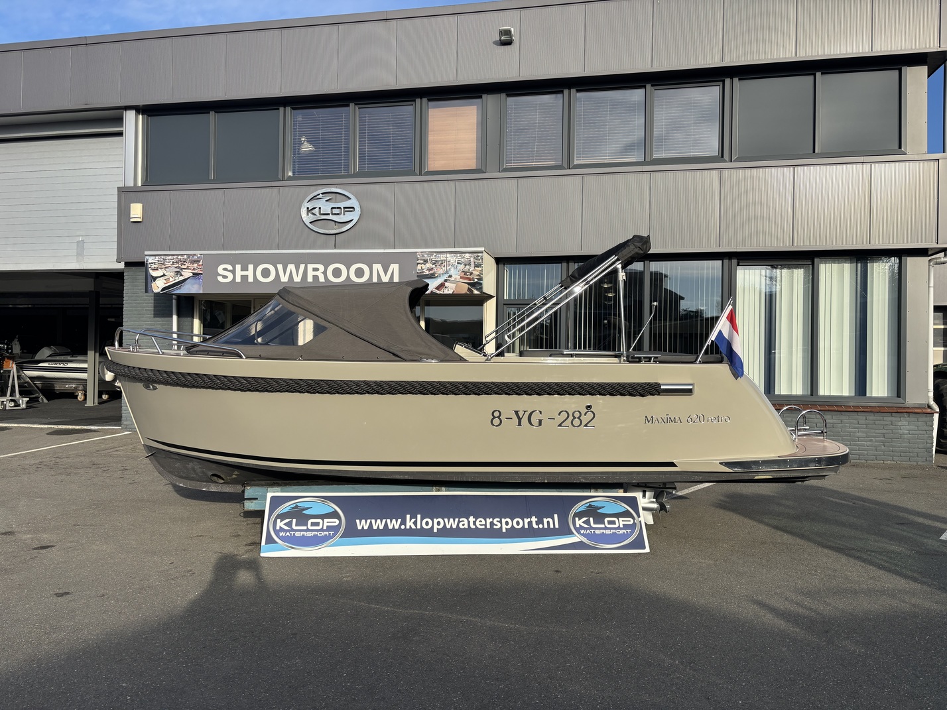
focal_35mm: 26
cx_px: 474
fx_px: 711
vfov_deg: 53.1
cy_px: 355
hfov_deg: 67.3
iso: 50
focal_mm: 5.96
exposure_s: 1/2710
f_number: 1.6
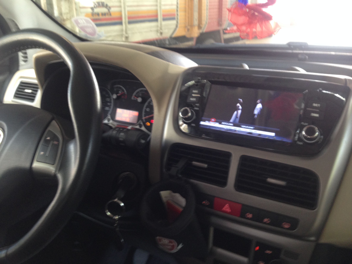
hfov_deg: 55.4
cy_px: 132
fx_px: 336
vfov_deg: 42.9
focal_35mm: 33
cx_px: 176
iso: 100
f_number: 2.4
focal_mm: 4.12
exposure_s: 1/20
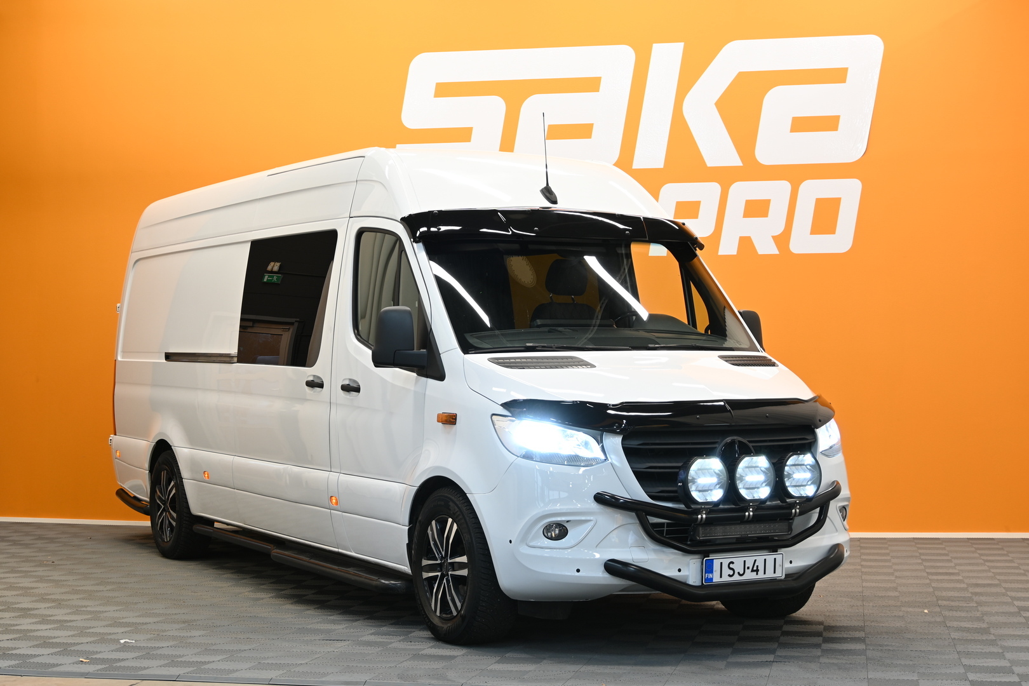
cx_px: 514
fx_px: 1629
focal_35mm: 57
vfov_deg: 23.8
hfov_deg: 35.1
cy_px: 343
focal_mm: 38
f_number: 5.6
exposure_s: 1/8
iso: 125
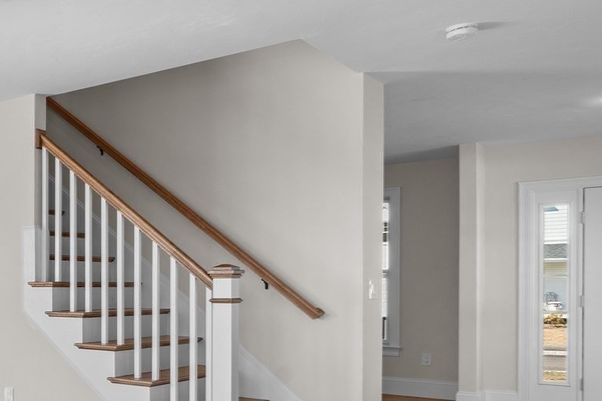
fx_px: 719
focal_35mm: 43
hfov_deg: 34.9
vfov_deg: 30.6
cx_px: -141
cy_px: 306
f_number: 7.1
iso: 320
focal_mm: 16
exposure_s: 1/5
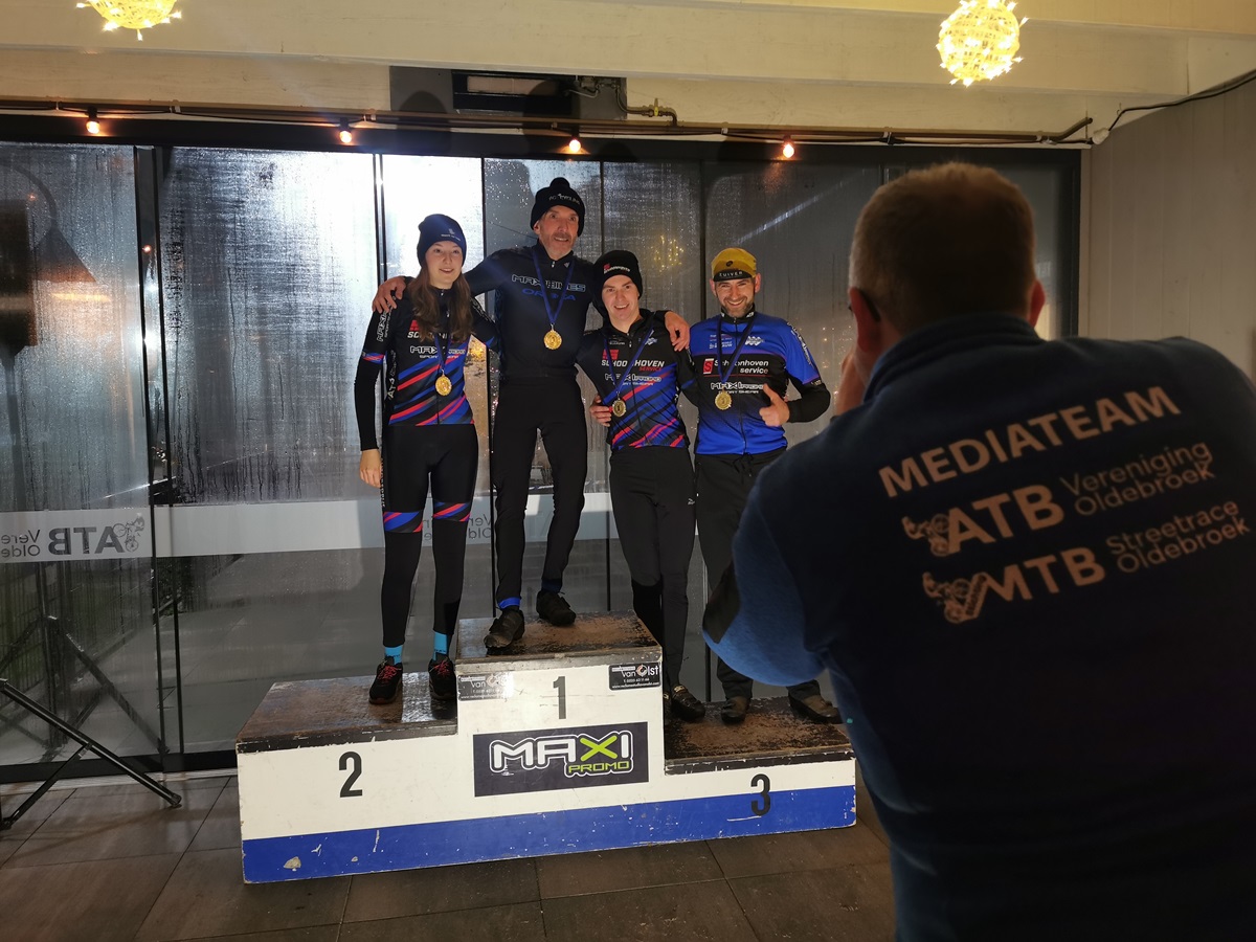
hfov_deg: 65.3
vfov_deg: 51.4
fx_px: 980
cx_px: 628
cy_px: 471
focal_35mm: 27
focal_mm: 5.56
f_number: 1.6
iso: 200
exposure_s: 1/50
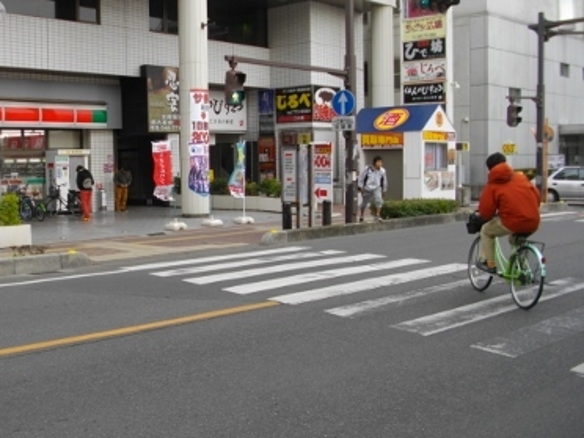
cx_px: 201
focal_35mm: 43
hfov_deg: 43.3
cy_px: 194
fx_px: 725
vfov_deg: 33.6
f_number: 2.9
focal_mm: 5.7
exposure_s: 1/200
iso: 100
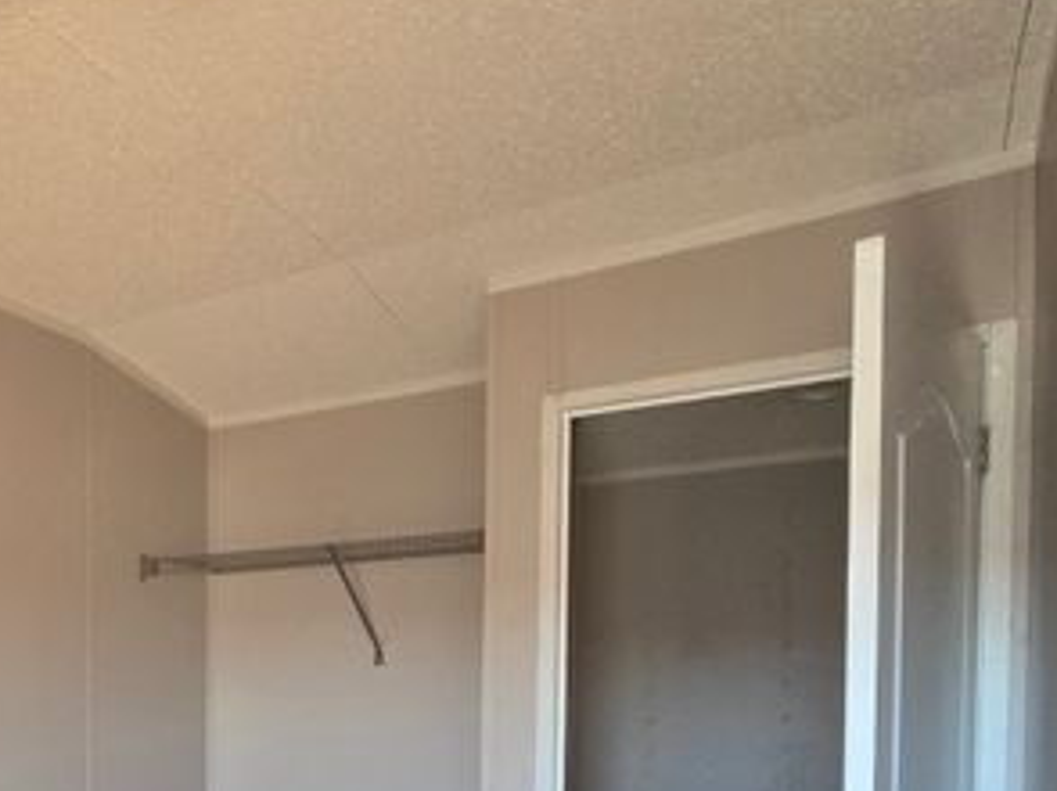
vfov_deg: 41.6
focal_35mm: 31
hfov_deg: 49.8
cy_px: 721
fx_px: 946
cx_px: 50
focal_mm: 2.2
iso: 200
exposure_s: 1/60
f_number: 2.2
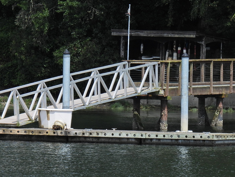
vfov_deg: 2.1
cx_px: 141
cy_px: 148
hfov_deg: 2.7
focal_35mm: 721
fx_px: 4896
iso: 100
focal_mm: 71.4
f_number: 5
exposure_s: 1/1000
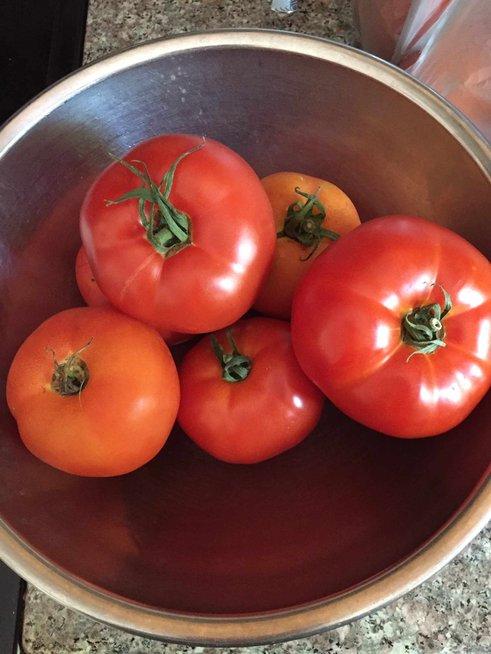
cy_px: 327
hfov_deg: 48.2
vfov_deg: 61.7
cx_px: 246
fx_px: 548
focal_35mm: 29
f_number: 2.2
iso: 400
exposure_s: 1/15
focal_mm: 4.15
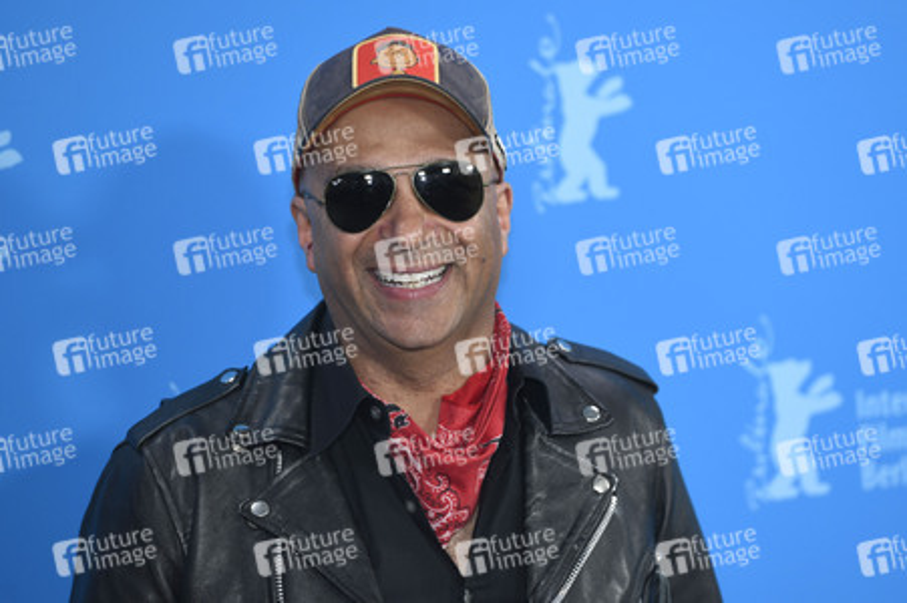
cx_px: 454
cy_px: 302
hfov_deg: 10.3
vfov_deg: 6.9
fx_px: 5035
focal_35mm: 200
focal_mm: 200
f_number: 3.5
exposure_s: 1/320
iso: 800
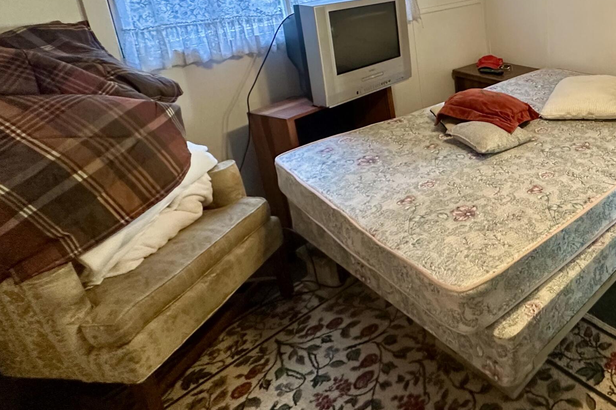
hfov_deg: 56.2
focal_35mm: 28
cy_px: 60
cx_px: 559
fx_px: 479
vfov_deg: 43.3
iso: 400
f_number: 2.2
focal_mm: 2.22
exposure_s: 1/60
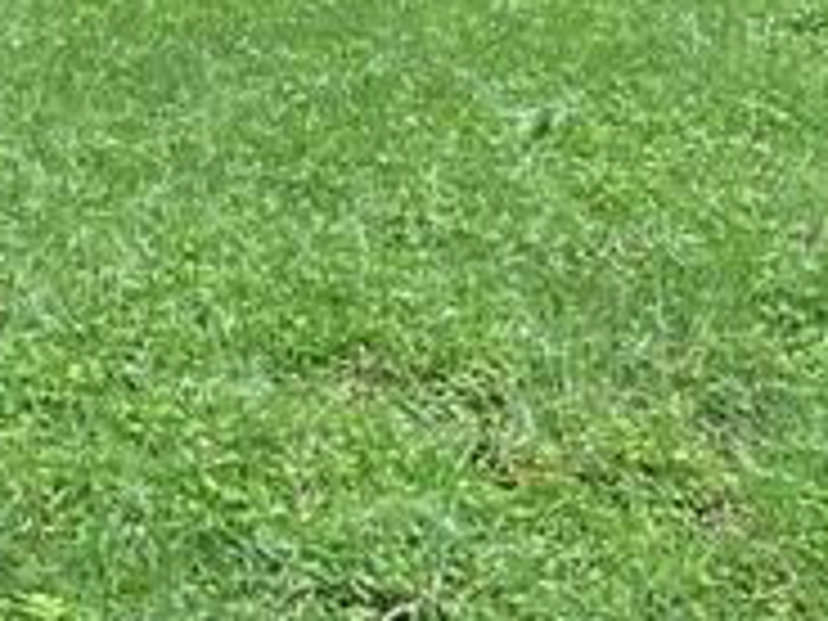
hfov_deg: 13.3
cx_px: -140
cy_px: -738
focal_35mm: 145
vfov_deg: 9.4
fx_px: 3468
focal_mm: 5.7
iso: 50
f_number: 1.5
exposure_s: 1/342
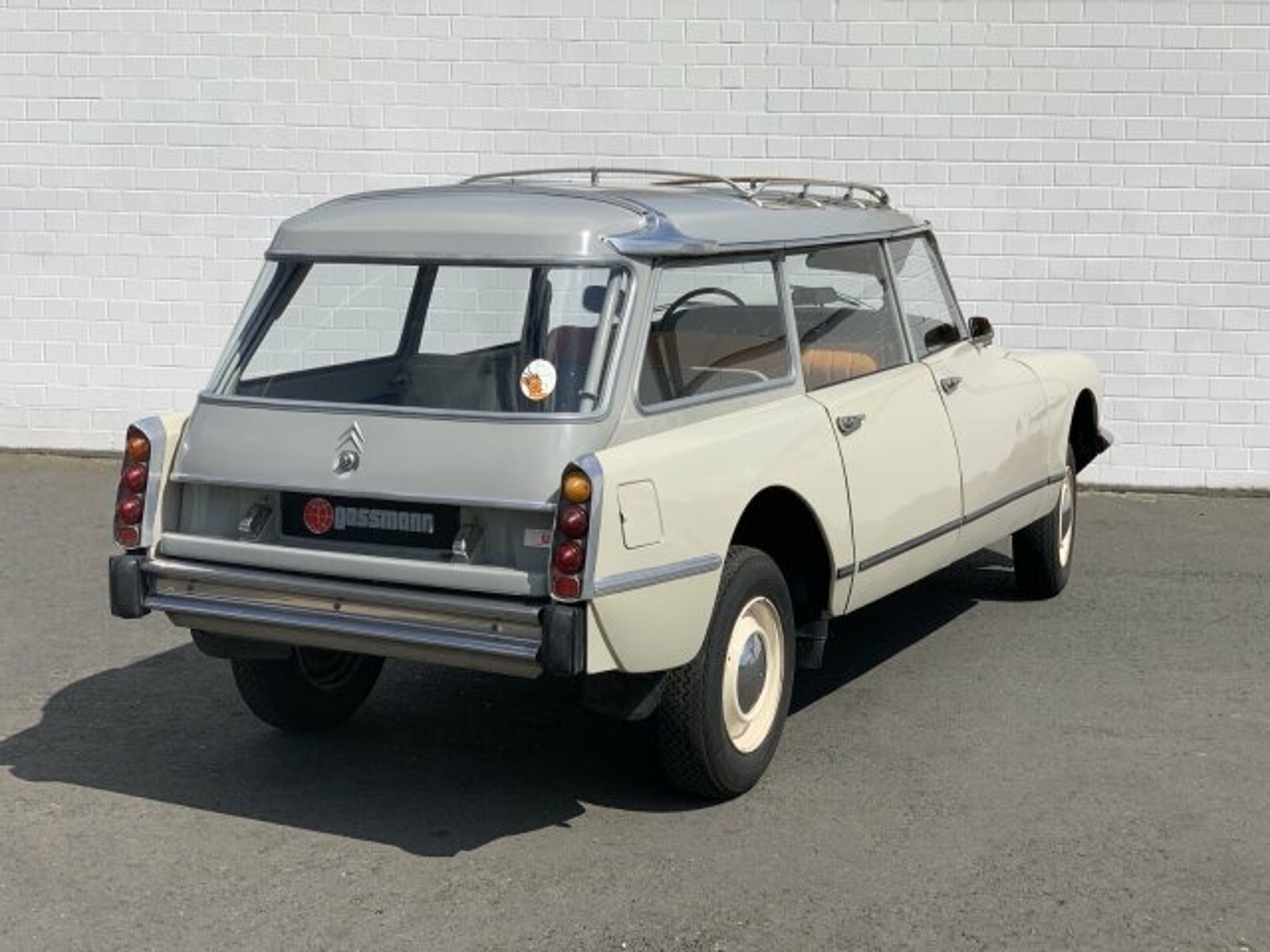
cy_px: 476
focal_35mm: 52
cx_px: 635
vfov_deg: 28.0
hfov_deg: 36.8
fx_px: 1908
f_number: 2.4
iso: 16
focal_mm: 6
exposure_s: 1/2179
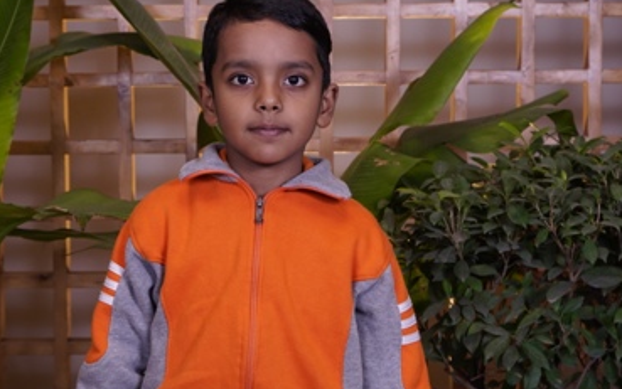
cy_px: 176
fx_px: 1323
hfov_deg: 26.4
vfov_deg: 16.7
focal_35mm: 78
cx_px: 280
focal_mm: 42
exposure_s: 1/125
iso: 400
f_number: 4.5
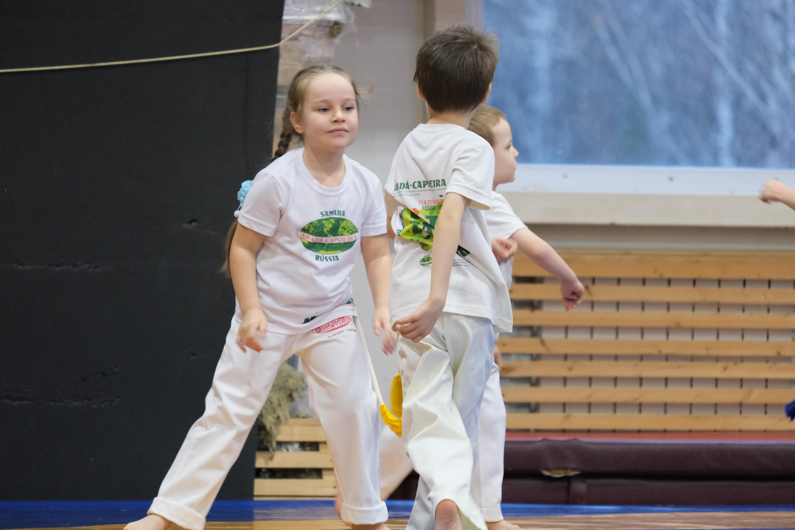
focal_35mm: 300
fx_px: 6625
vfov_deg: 4.6
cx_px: 398
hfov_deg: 6.9
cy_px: 265
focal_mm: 200
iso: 3200
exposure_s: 1/105
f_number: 4.8
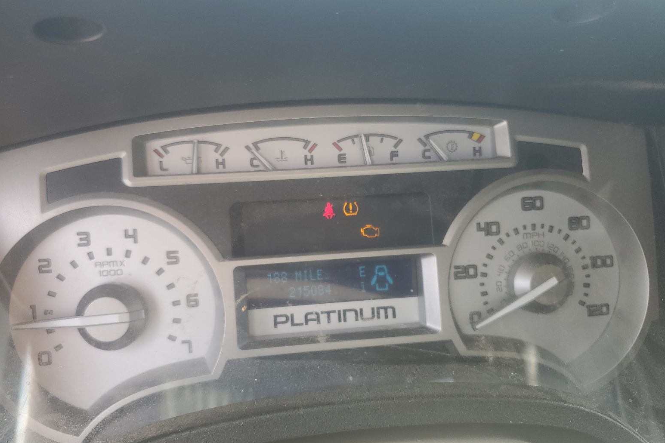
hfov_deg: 65.5
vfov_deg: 46.3
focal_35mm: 28
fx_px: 517
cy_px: 251
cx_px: 323
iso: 50
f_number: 1.5
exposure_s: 1/141
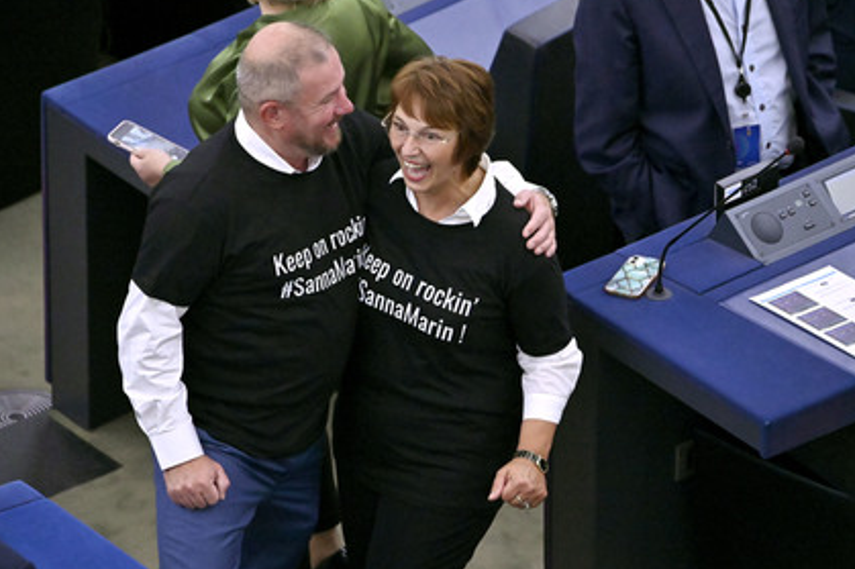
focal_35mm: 377
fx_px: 8950
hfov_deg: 5.5
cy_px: 292
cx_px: 407
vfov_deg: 3.6
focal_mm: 350
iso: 10000
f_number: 5.6
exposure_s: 1/1000
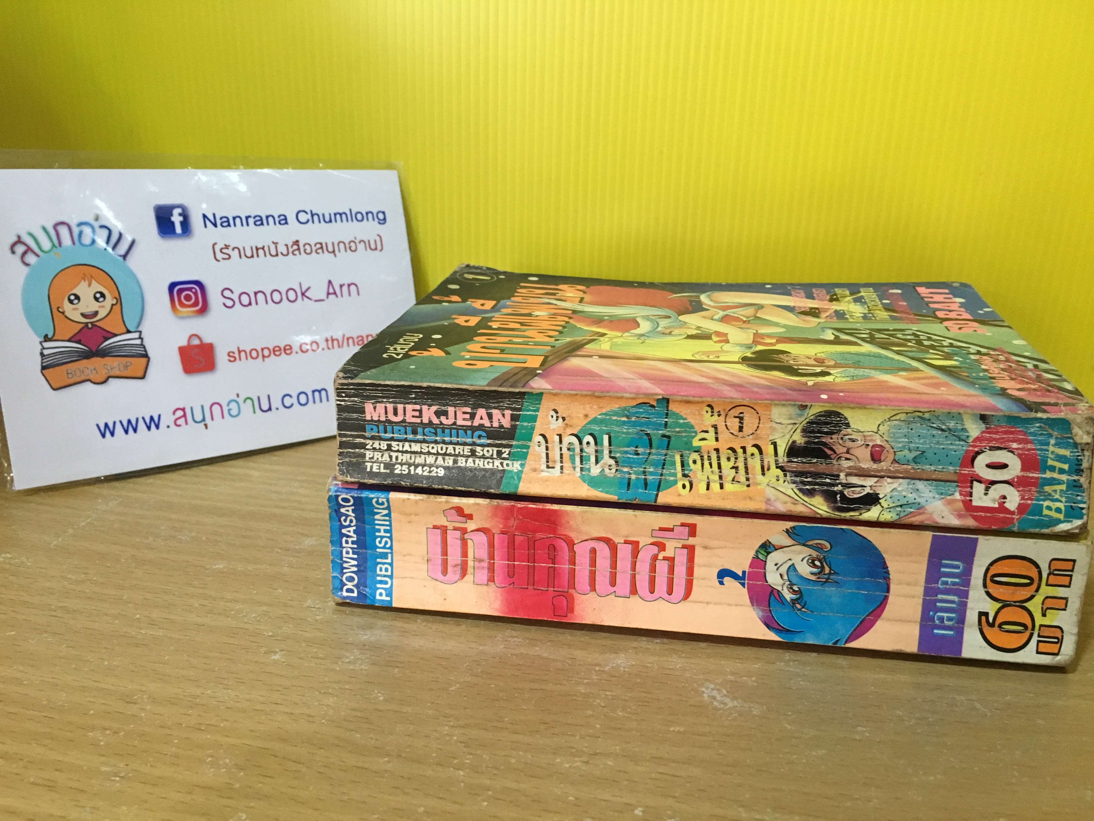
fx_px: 917
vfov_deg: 48.2
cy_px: 410
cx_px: 547
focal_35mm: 29
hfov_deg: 61.7
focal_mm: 4.15
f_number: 2.2
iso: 200
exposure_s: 1/20
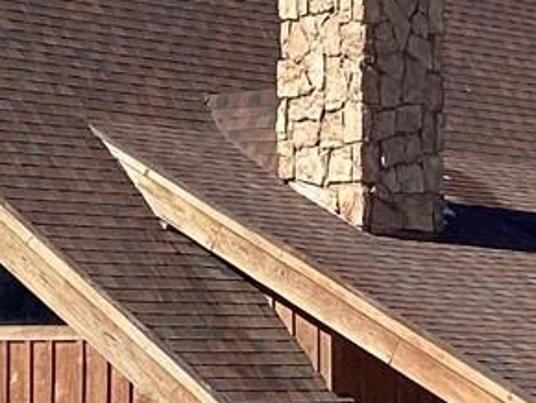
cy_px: 482
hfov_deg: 11.5
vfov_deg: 8.6
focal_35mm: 171
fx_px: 2650
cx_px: 335
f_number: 2.4
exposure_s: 1/1664
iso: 25
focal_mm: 3.3
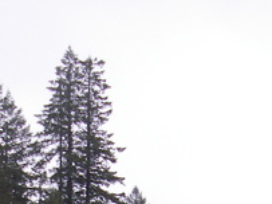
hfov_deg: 13.1
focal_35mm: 150
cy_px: 378
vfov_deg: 9.4
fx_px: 1178
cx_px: 64
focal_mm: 6.3
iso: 64
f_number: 3.3
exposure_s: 1/125
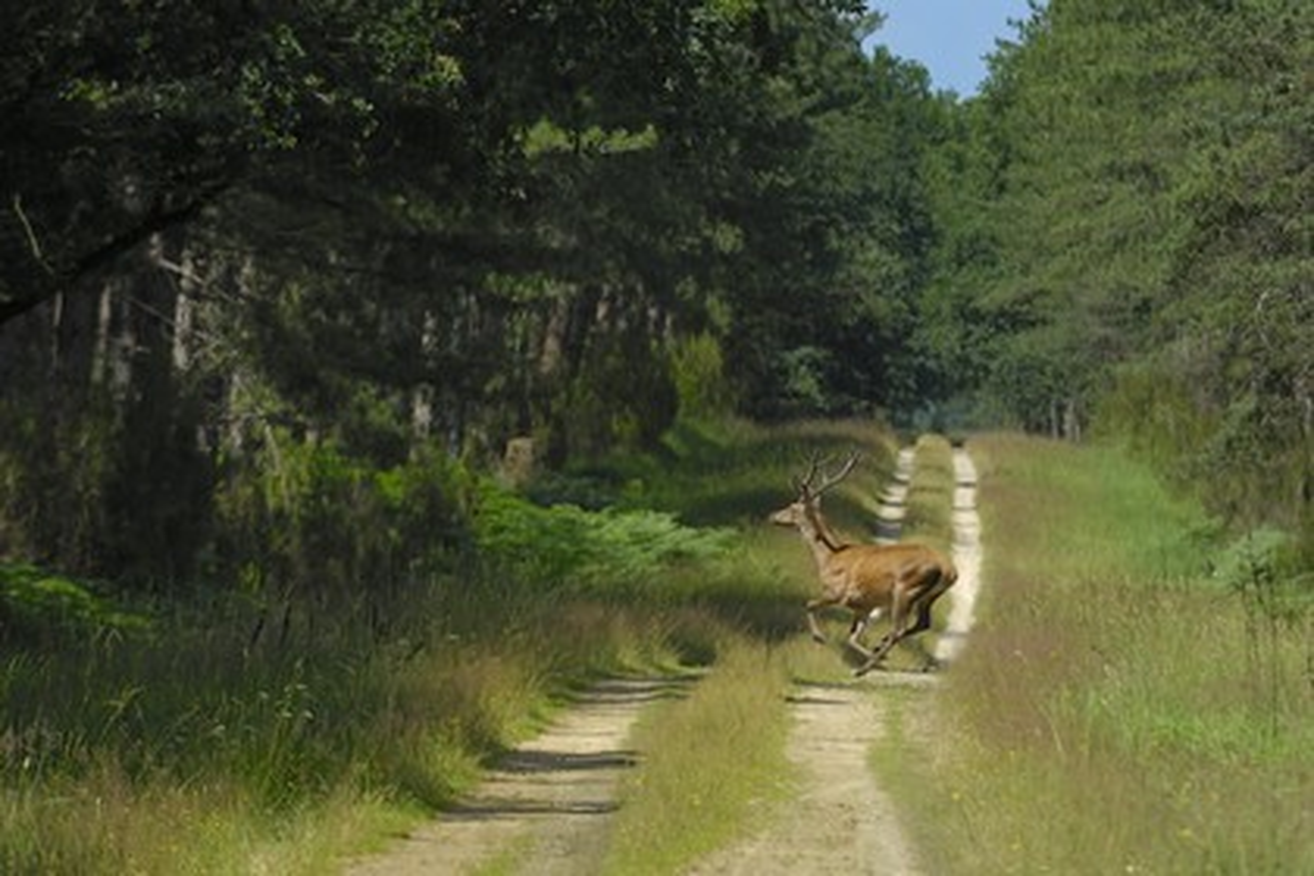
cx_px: 657
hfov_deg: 6.9
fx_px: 10949
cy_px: 438
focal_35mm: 300
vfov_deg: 4.6
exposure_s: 1/400
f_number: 4.5
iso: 100
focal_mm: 200
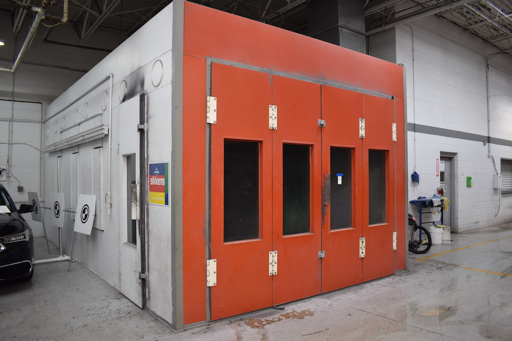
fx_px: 384
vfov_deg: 47.9
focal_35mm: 27
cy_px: 170
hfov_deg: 67.4
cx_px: 256
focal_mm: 18
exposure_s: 1/60
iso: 400
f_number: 4
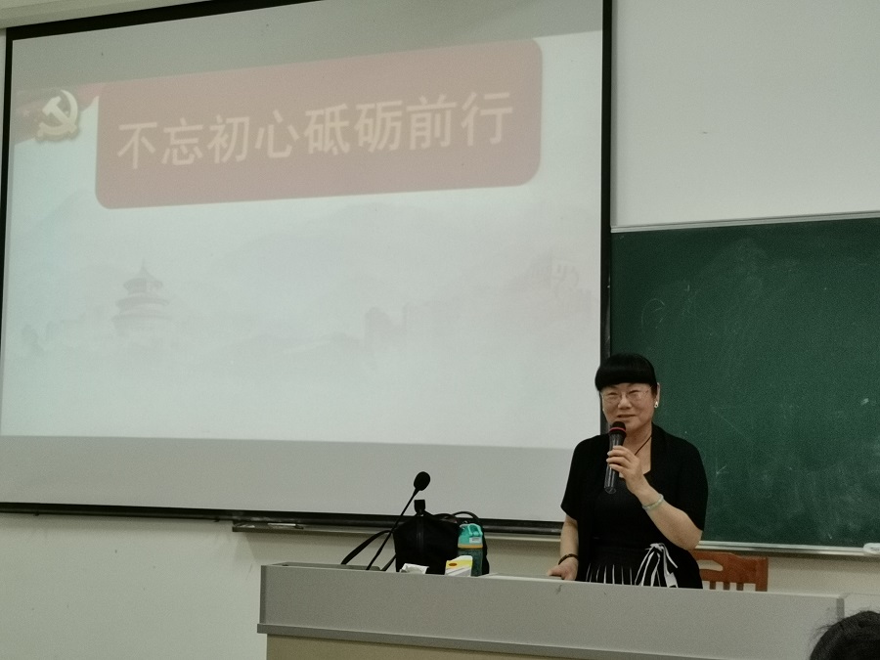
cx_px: 440
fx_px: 1297
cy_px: 330
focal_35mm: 51
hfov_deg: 37.5
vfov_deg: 28.6
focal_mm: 4.75
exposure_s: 1/100
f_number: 1.8
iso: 320
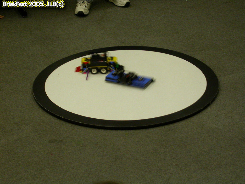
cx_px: 122
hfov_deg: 17.7
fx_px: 786
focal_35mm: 111
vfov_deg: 13.3
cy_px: 92
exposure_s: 1/14.6
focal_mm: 23.1
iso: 100
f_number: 4.2
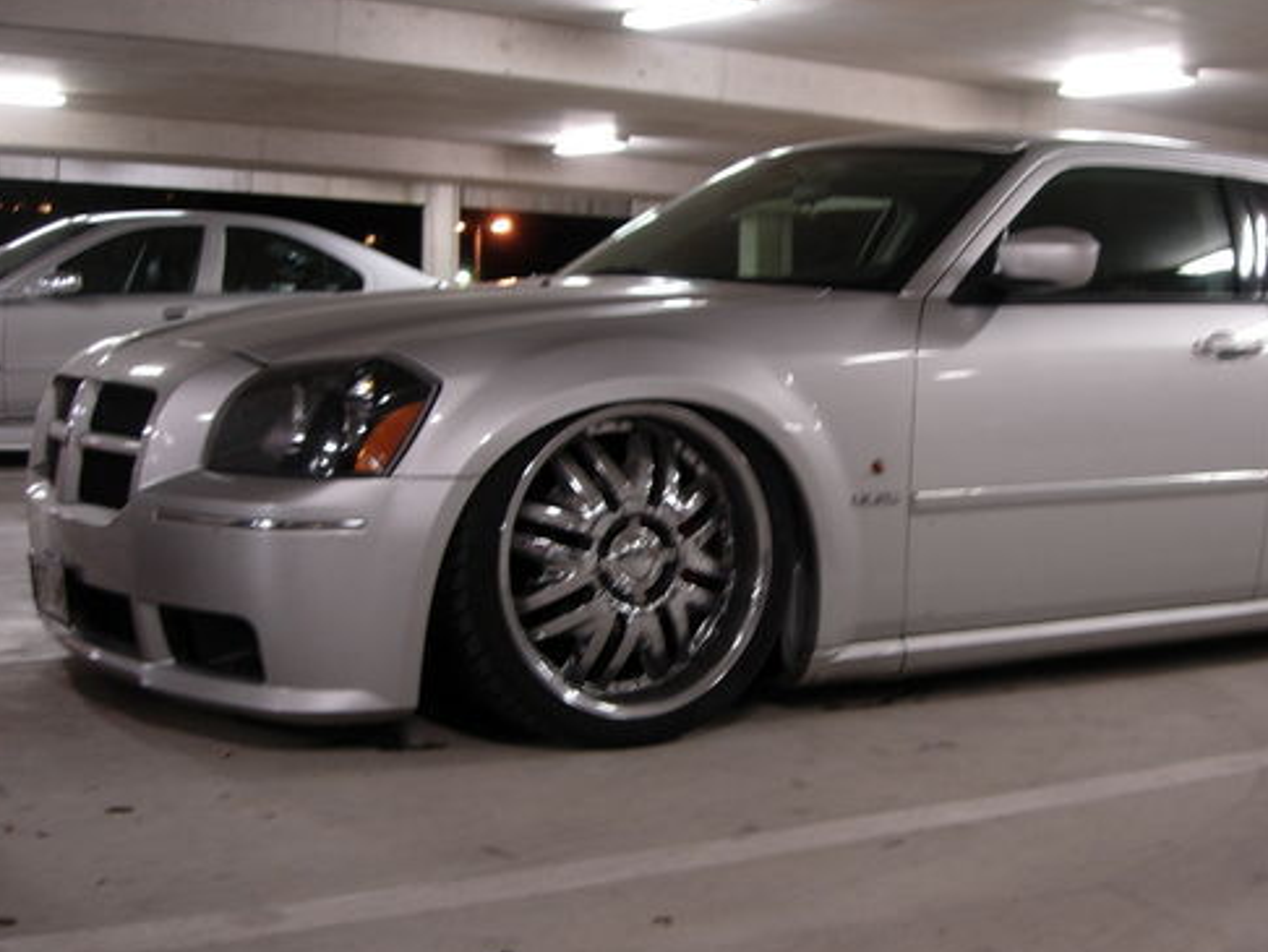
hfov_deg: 37.9
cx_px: 814
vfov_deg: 29.1
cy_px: 464
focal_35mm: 50
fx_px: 1832
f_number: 2.8
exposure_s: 1/4.8
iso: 64
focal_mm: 7.8
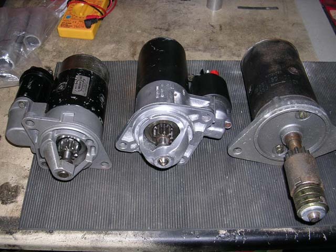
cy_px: 126
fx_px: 369
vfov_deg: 37.7
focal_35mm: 38
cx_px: 168
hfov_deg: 49.0
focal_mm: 5.8
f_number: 2.8
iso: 50
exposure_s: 1/60.1
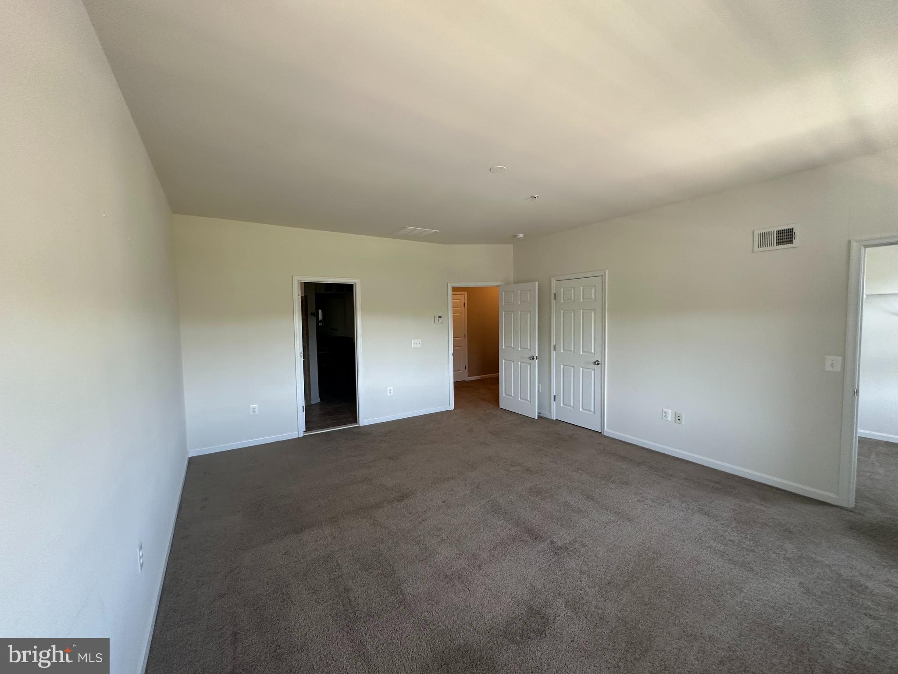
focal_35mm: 14
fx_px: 363
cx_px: 449
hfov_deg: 102.1
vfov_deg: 85.7
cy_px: 337
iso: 200
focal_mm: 2.22
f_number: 2.2
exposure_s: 1/60
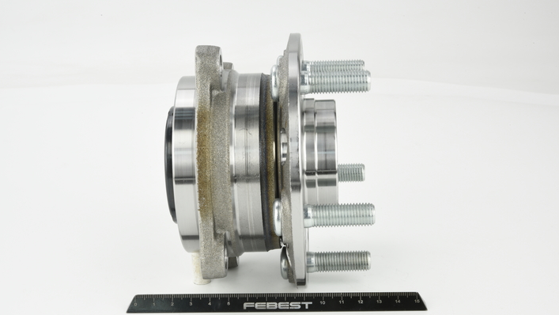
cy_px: 189
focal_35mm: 64
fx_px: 949
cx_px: 279
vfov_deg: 18.8
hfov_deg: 32.8
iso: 100
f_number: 32
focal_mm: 60
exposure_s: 1/2.5
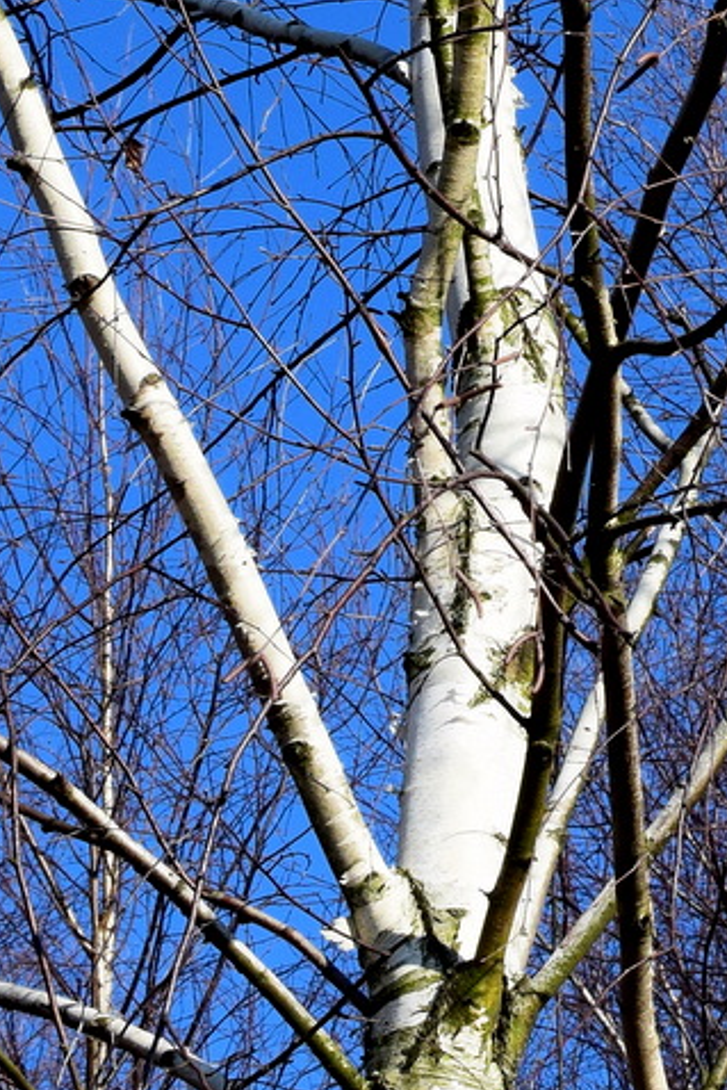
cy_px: 299
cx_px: 593
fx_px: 2659
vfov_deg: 23.0
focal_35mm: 88
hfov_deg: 15.5
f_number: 11
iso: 400
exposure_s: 1/400
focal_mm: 35
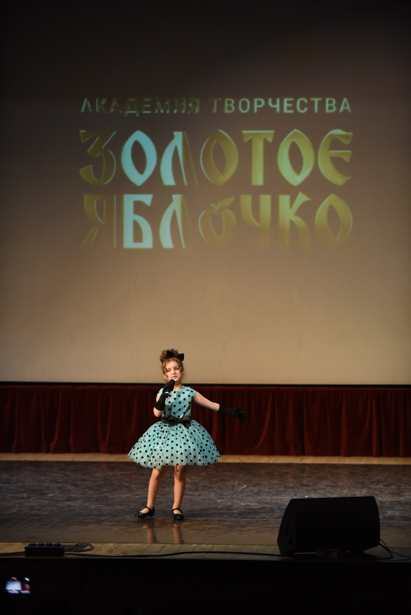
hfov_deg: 10.2
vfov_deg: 15.2
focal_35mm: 135
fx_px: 2310
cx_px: 206
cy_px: 308
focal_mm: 135
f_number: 2.8
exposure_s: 1/400
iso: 2500
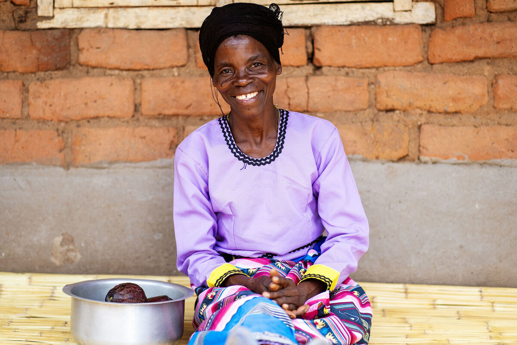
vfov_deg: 16.1
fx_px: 1221
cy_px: 172
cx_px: 258
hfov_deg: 23.9
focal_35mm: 85
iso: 200
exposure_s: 1/800
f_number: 2
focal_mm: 85
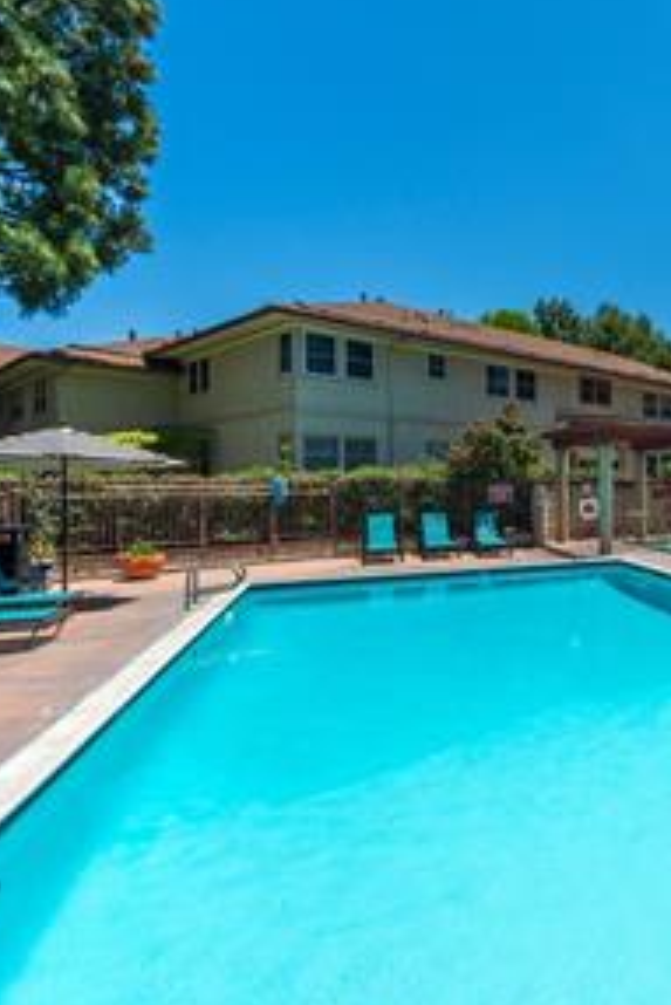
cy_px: 497
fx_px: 614
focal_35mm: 22
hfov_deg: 44.2
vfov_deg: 78.6
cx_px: 734
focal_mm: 14
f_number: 7.1
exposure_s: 1/800
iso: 100
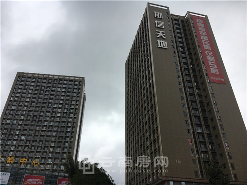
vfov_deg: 48.2
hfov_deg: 61.7
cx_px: 124
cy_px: 92
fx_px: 207
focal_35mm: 29
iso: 25
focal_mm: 4.15
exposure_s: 1/1479
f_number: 2.2
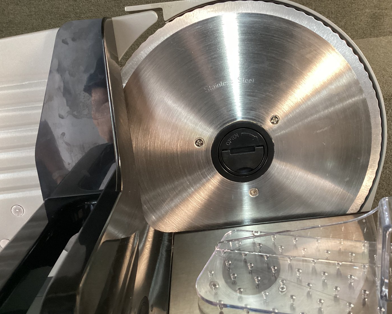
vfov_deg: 44.6
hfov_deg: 54.2
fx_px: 383
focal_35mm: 33
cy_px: 159
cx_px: 212
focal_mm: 3.3
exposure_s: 1/40
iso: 320
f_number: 2.4
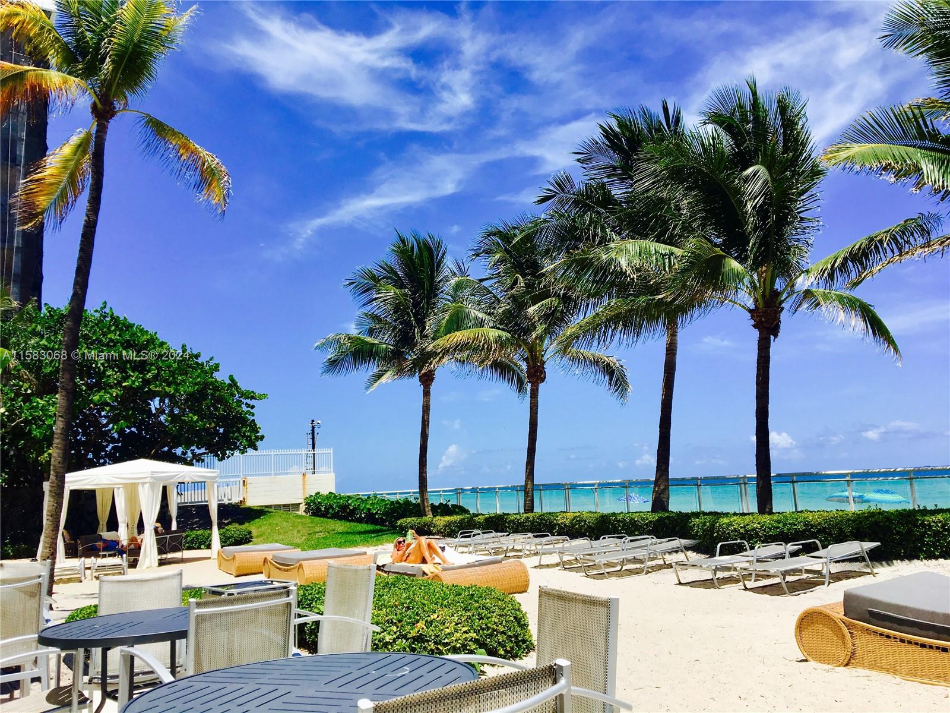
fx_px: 796
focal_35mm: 29
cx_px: 475
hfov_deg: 61.7
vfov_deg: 48.2
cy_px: 356
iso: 25
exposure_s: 1/1923
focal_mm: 4.15
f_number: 2.2
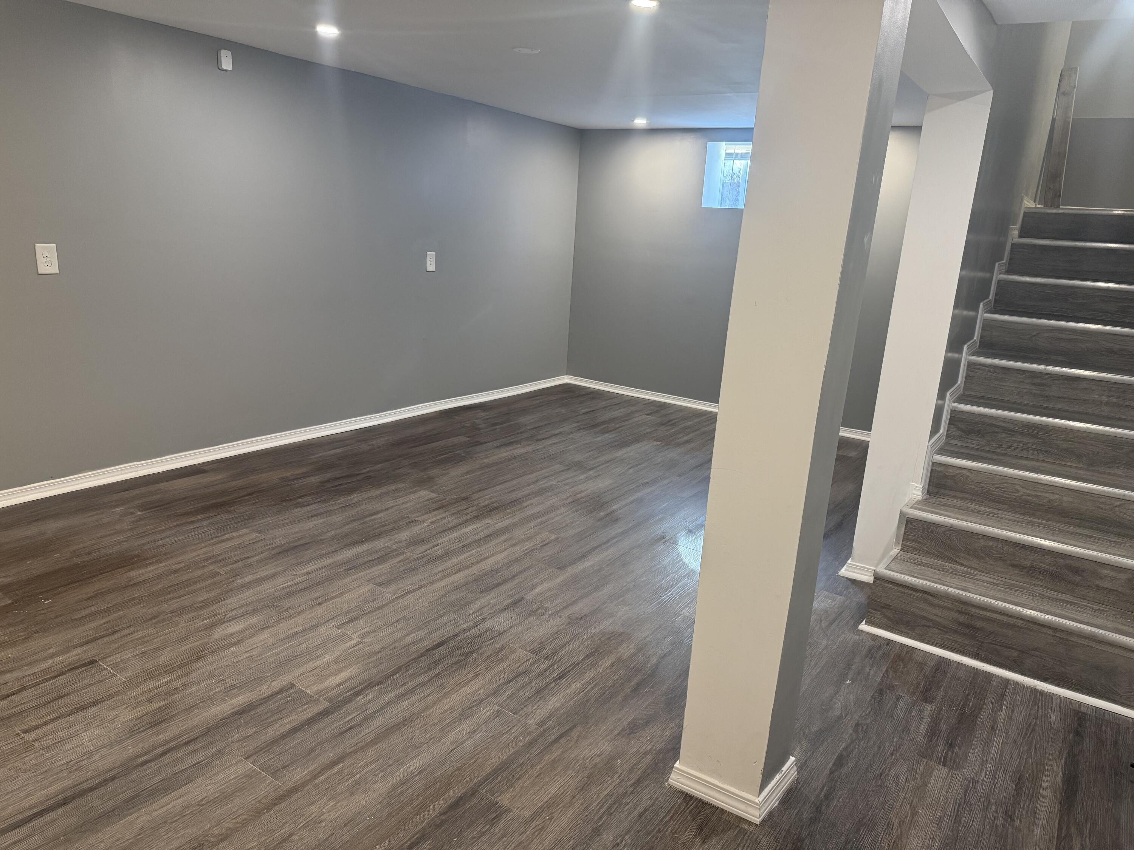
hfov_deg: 71.6
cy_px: 425
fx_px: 786
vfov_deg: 56.8
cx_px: 567
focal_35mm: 24
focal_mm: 6.76
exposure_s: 1/120
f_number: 1.78
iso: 320
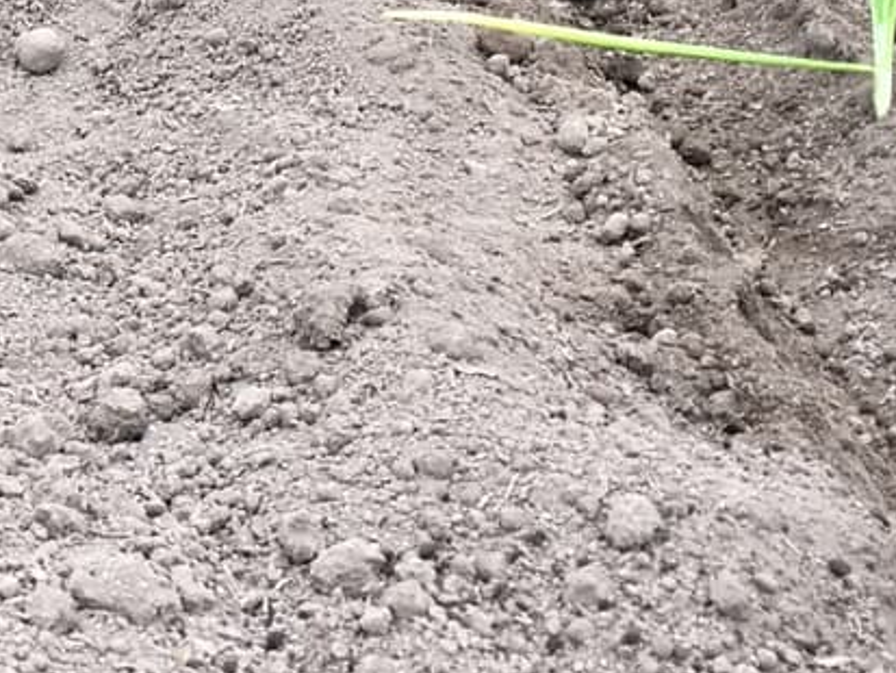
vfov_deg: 14.2
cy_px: -124
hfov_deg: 18.5
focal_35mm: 101
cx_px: -158
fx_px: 2615
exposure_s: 1/124
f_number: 2.2
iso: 25
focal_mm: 4.15
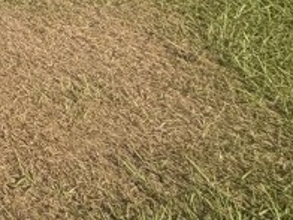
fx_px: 618
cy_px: -241
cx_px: -431
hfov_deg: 14.6
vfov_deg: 15.4
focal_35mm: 73
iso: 50
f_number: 2.2
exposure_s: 1/2874
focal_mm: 2.22
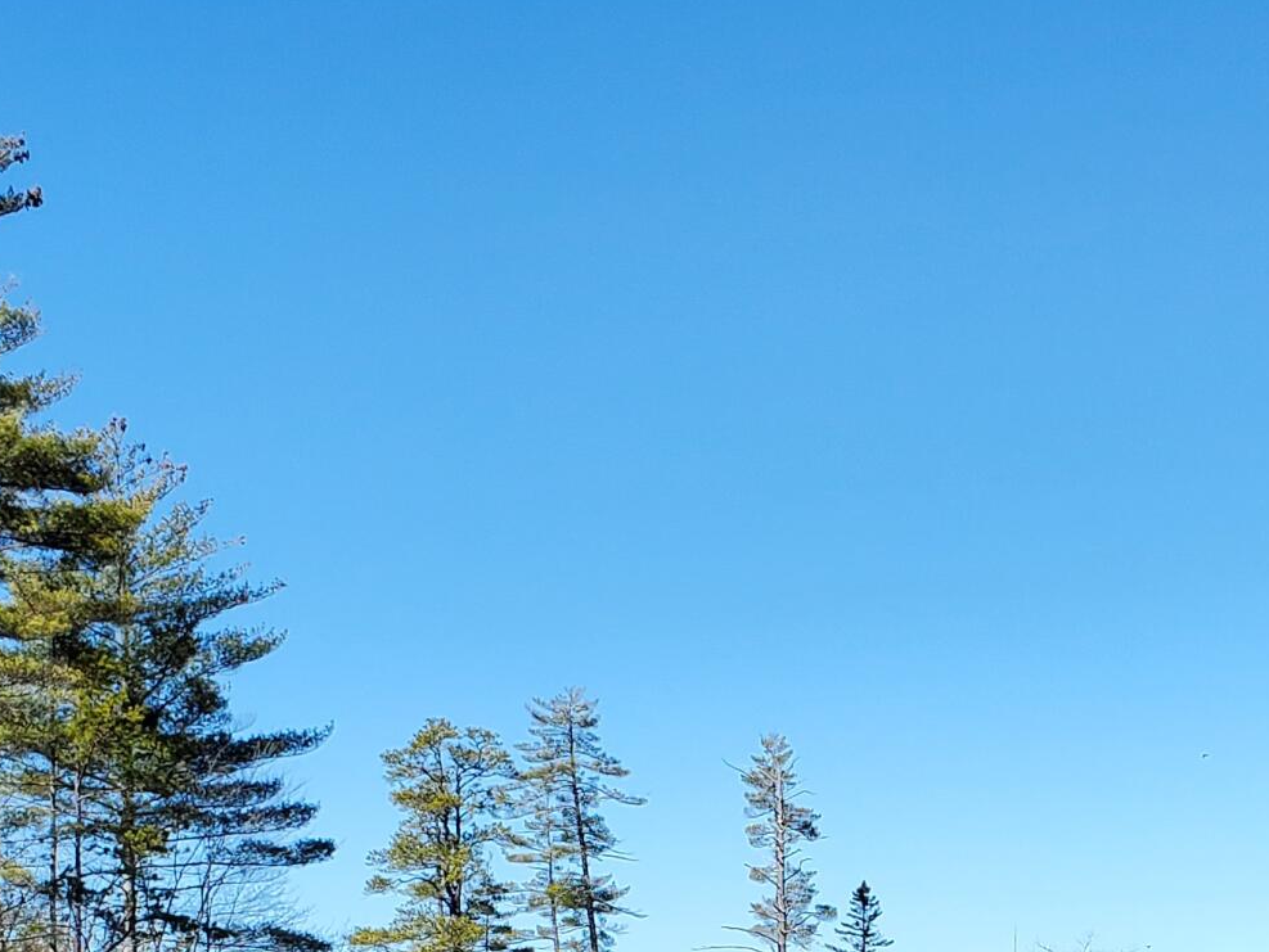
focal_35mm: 79
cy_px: 1431
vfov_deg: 16.9
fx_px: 2897
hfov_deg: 24.1
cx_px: 1107
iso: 50
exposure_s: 1/1114
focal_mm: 4.3
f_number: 2.4
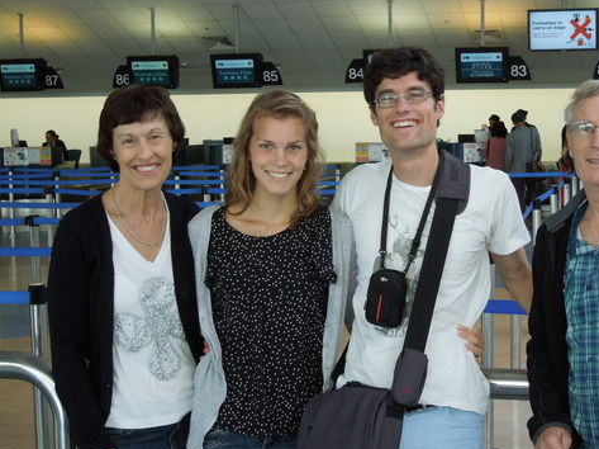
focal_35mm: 65
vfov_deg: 22.6
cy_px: 221
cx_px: 363
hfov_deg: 29.8
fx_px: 1124
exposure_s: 1/50
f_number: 4
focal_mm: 8.7
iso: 180
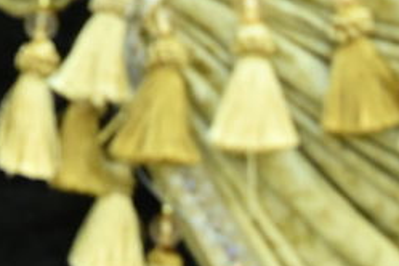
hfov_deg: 9.4
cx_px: -195
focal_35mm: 214
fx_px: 2372
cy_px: -466
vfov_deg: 6.0
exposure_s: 1/250
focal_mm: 38
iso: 4000
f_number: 5
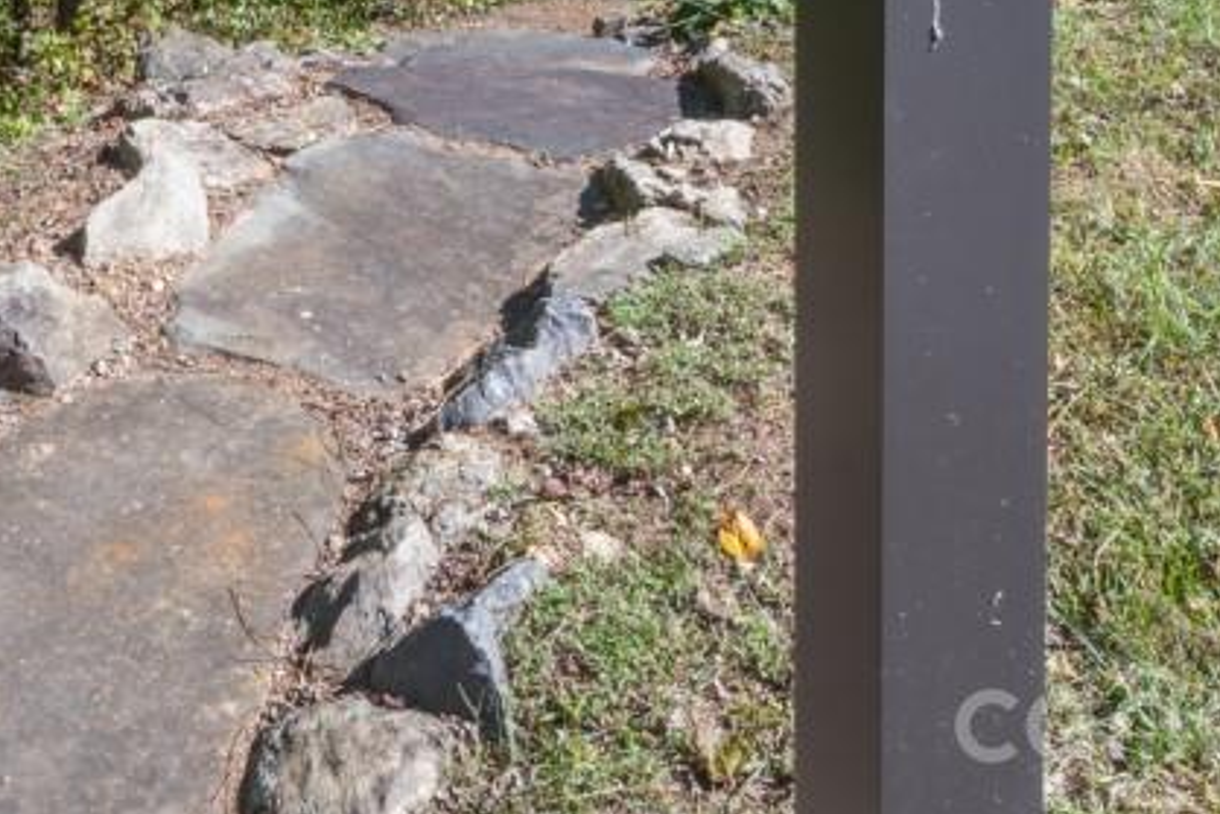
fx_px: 1492
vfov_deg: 26.0
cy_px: -251
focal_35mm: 44
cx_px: 204
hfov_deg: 42.1
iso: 320
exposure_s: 1/60
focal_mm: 16
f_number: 13
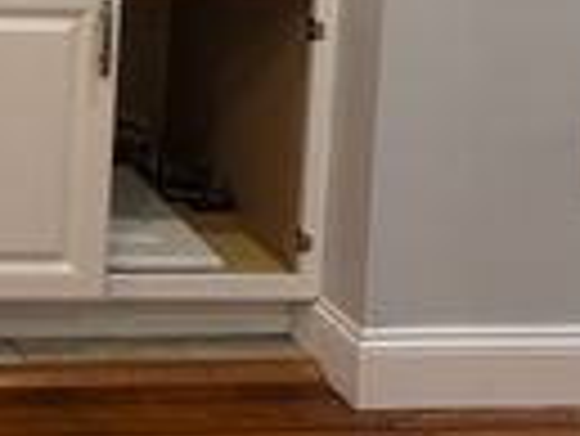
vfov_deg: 14.2
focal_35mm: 93
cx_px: -468
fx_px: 1560
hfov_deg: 17.2
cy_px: -335
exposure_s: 1/60
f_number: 1.78
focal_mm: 6.76
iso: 125
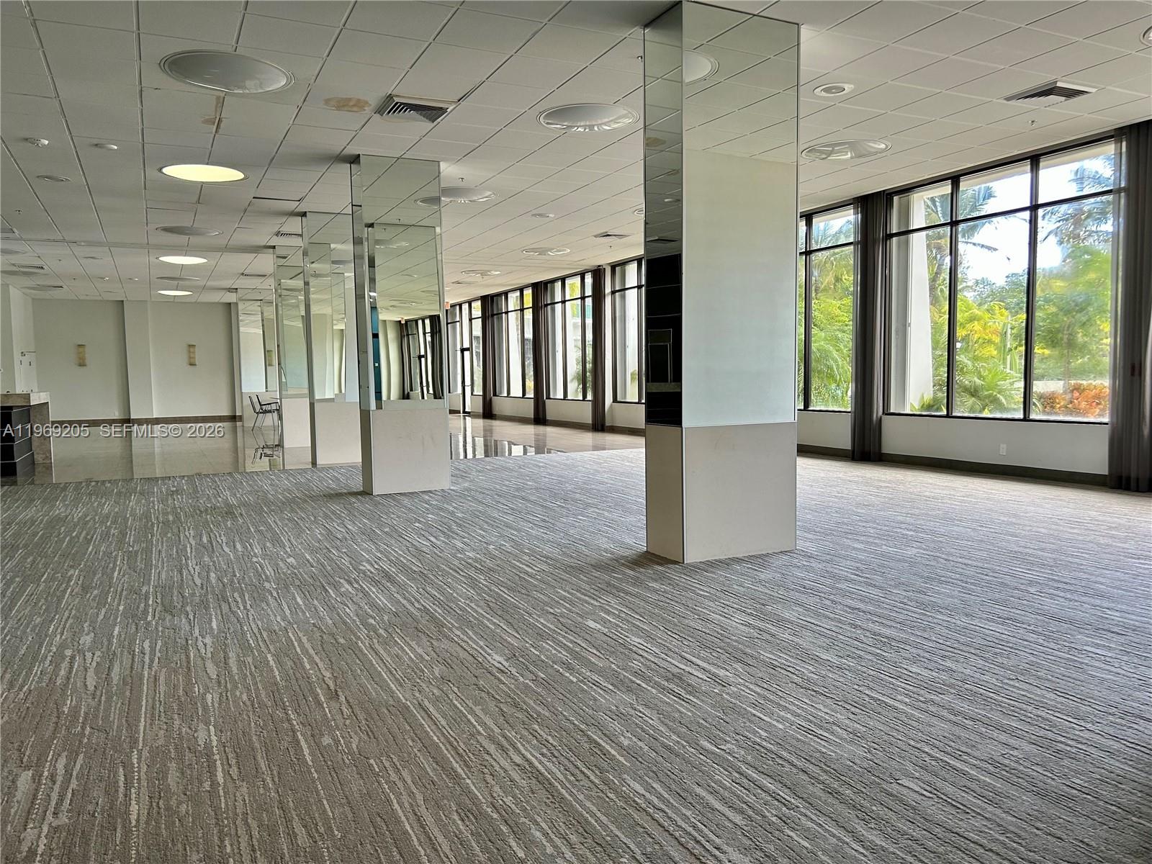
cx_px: 576
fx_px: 865
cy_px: 432
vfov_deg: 53.1
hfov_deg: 67.3
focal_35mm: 26
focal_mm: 5.7
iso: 100
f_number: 1.5
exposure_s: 1/120
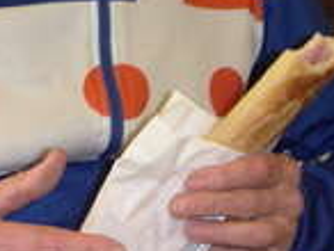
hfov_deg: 12.6
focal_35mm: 156
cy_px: 64
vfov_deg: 9.5
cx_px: 277
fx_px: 1508
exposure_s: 1/50
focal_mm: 6
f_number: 2.8
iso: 160
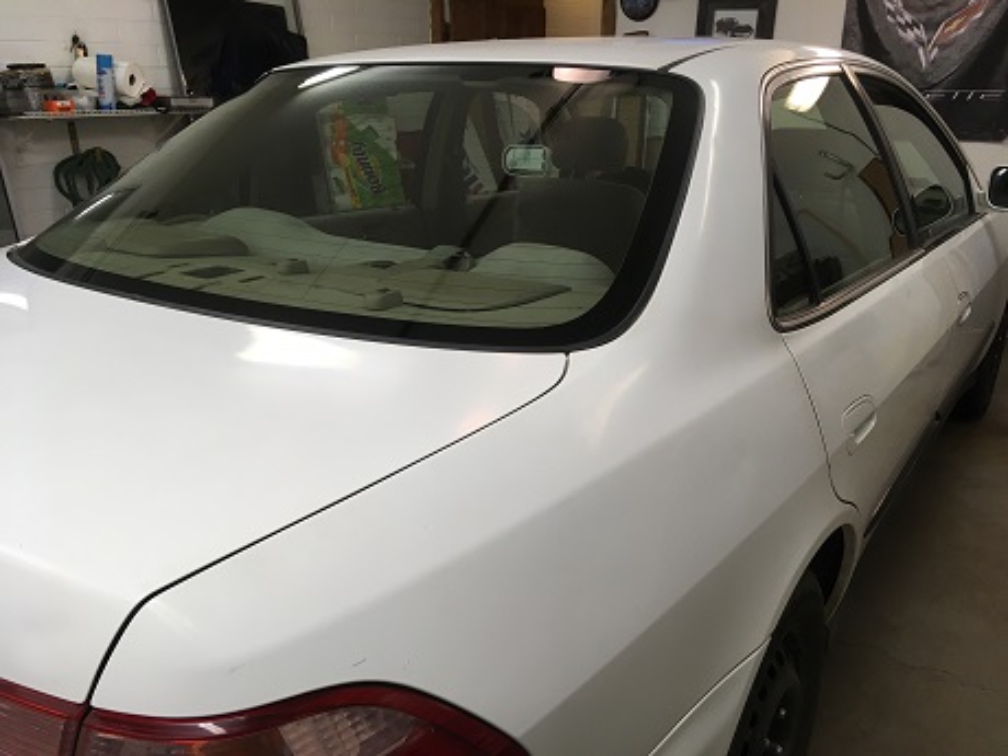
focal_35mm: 29
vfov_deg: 48.2
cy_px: 378
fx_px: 844
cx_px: 504
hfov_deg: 61.7
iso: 25
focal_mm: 4.15
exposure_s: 1/40
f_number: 2.2
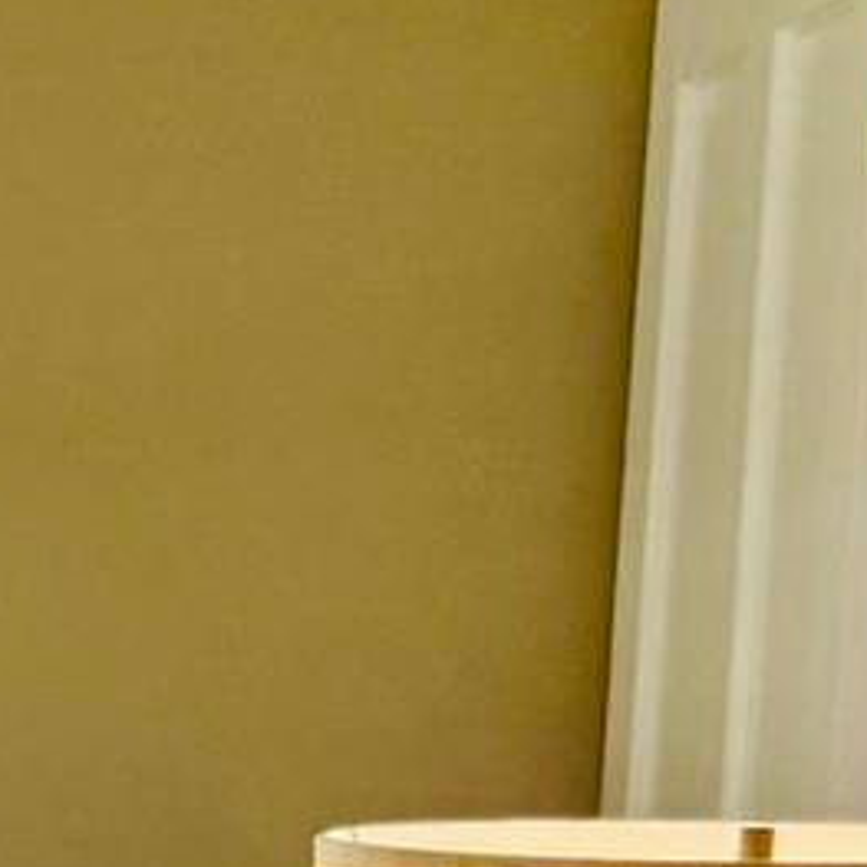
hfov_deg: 8.1
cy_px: 1335
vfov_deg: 10.2
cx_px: -2153
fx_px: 4676
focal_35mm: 165
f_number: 1.78
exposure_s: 1/121
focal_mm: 6.76
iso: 200
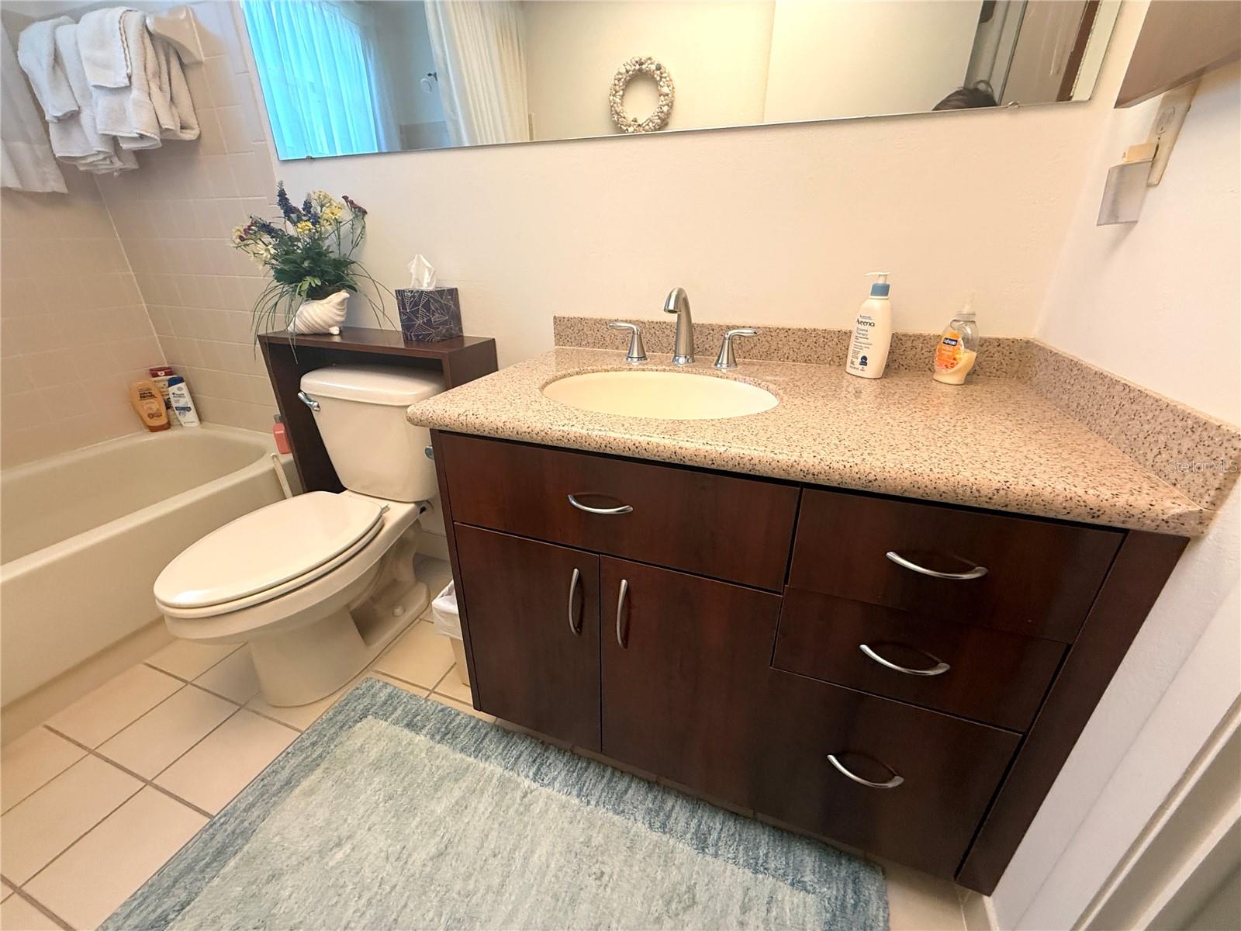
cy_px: 466
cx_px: 620
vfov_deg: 85.7
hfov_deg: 102.1
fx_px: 502
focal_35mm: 14
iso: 200
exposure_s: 1/120
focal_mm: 2.22
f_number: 2.2
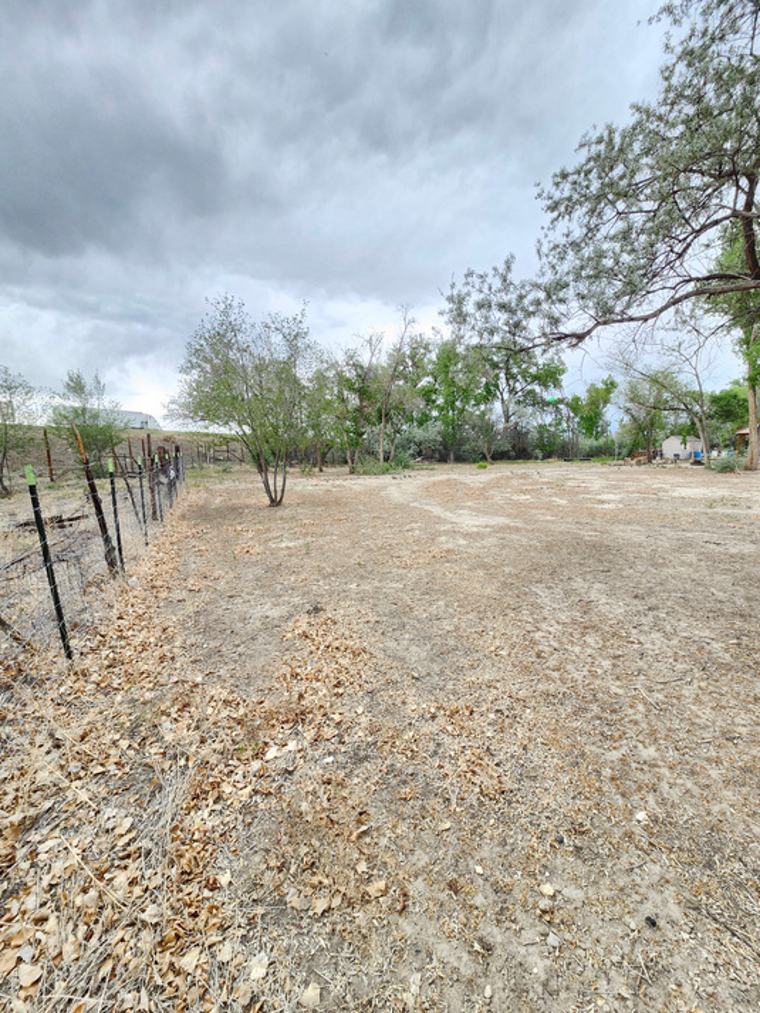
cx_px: 408
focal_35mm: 14
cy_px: 524
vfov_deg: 102.0
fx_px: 410
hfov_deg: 85.6
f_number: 2.2
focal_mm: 1.74
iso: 64
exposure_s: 1/60
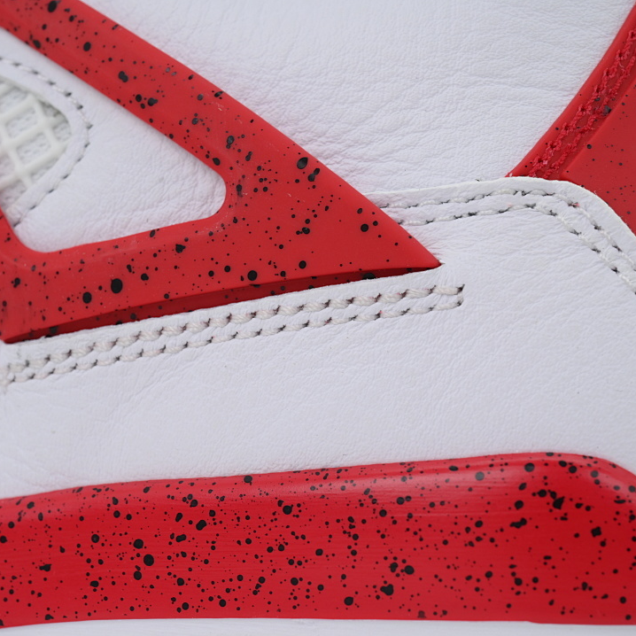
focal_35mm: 110
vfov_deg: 15.8
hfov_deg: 15.8
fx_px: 2287
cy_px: 318
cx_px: 302
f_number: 13
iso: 400
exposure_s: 1/100
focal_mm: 86
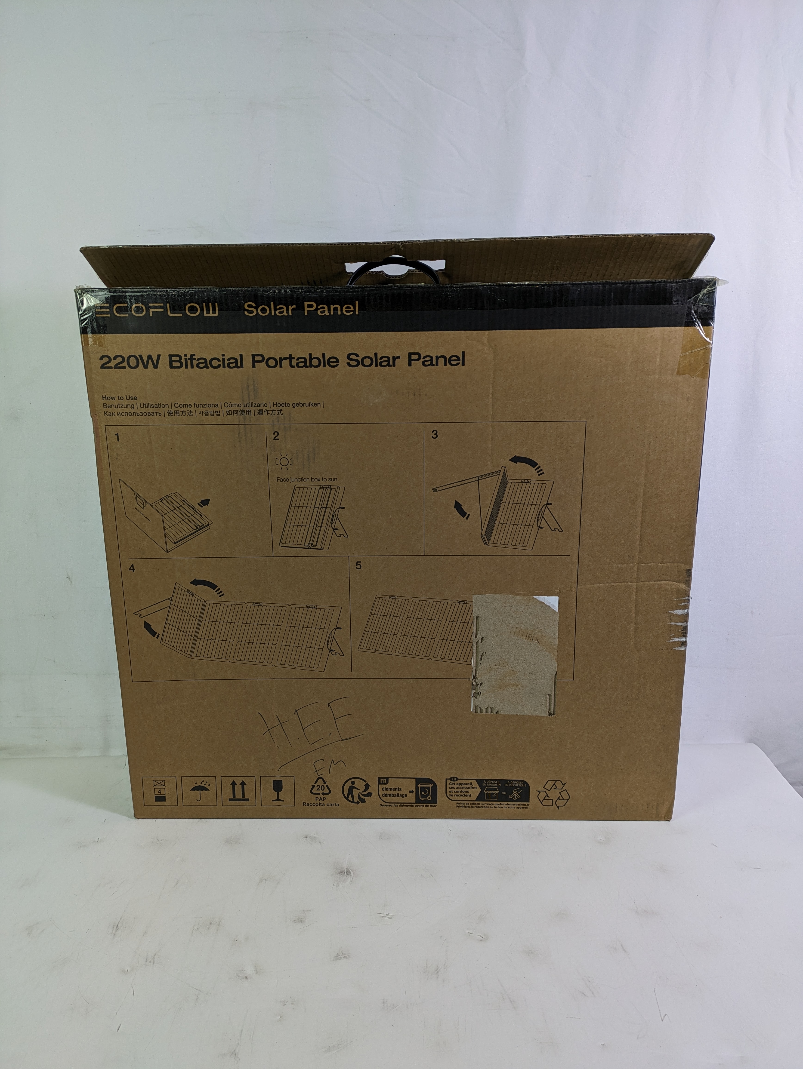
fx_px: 773
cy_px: 534
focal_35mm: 25
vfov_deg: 69.4
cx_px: 402
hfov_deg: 54.9
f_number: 1.89
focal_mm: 5.43
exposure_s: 1/120
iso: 89
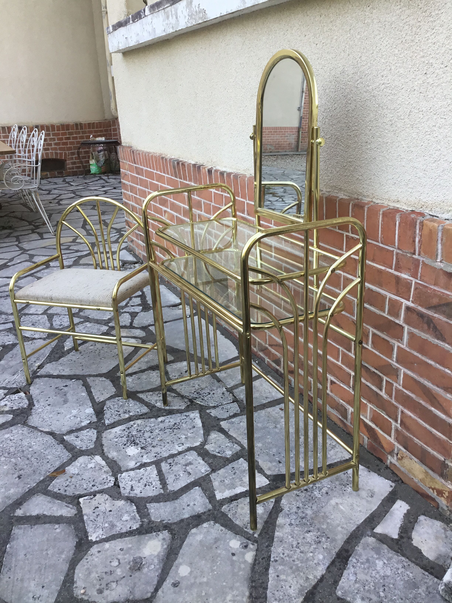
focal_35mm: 31
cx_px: 226
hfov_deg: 45.4
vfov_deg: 58.4
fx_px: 540
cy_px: 302
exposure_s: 1/100
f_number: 2.4
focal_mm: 3.3
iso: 32
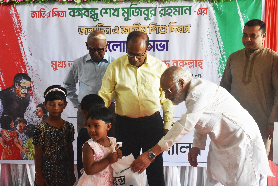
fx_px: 394
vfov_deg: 26.5
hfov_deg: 38.9
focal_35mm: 51
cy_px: 93
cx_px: 139
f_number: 7.1
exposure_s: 1/200
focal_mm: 34
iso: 6400
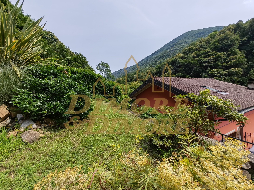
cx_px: 127
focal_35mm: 13
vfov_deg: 89.9
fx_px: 95
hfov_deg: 106.2
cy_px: 95
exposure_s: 1/720
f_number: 2
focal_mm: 1.82
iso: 50
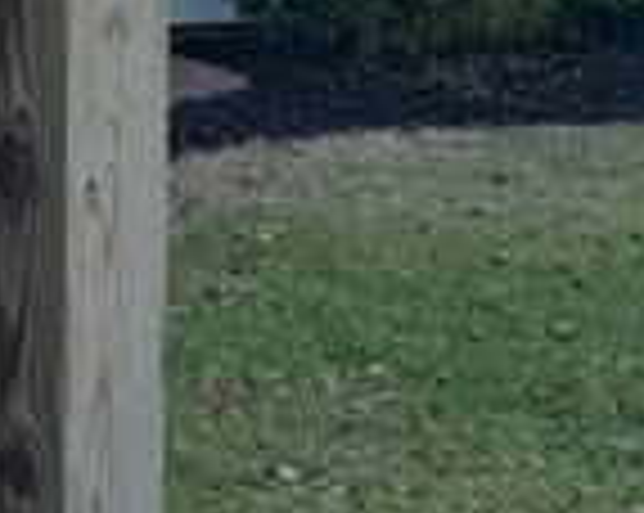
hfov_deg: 12.2
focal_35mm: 140
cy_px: -306
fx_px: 2665
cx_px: -633
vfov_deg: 10.5
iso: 100
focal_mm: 6.76
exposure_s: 1/2110
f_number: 1.78
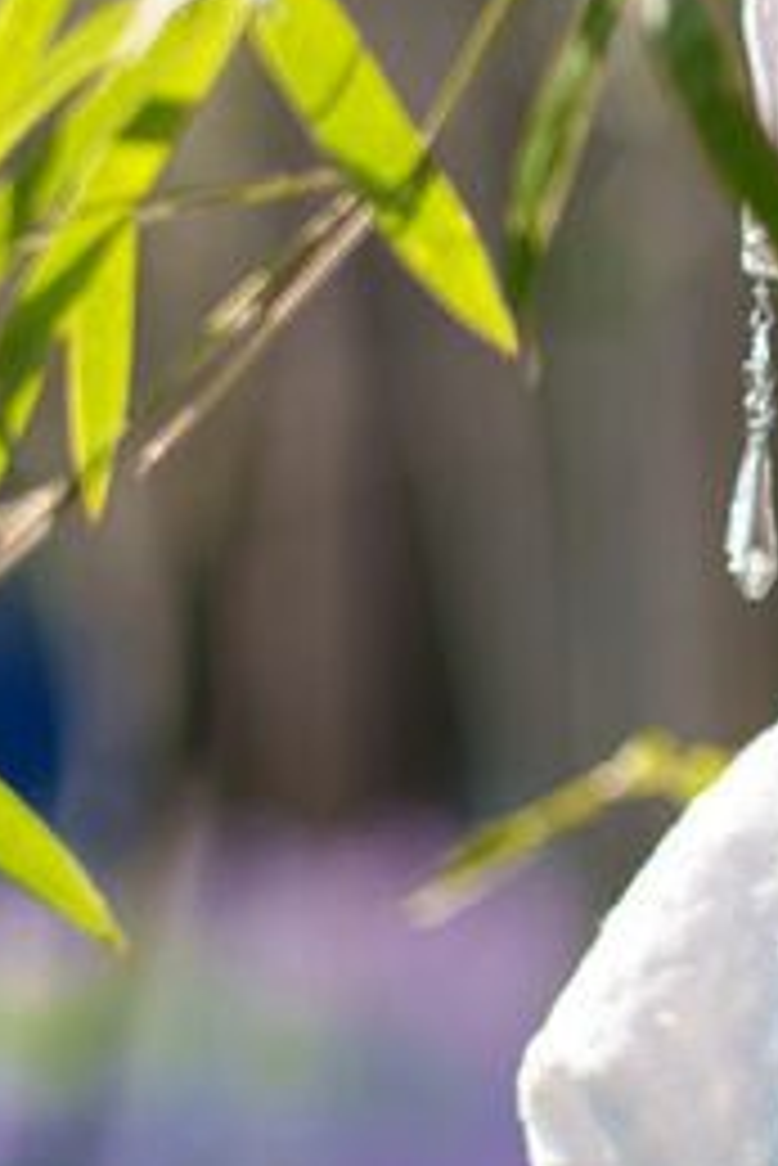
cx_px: 1403
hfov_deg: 4.5
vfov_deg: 6.8
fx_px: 9841
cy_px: 308
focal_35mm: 304
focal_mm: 50
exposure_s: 1/800
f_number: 1.4
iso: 100
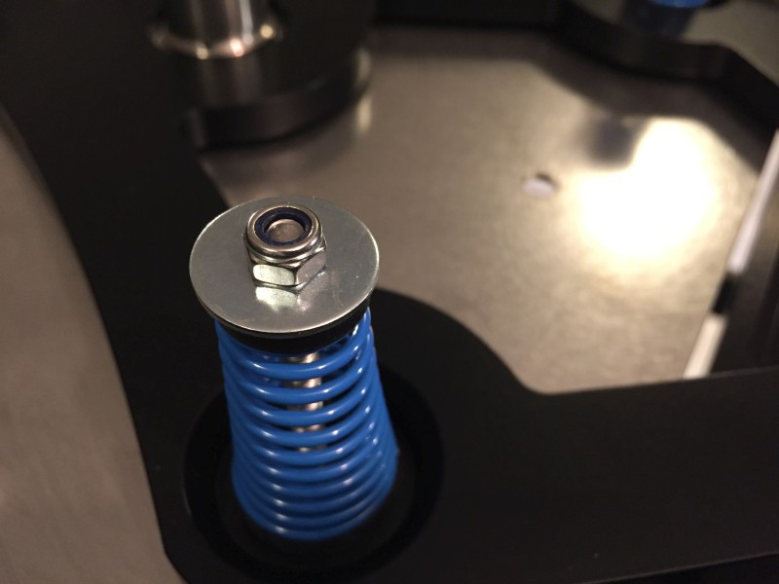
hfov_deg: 61.7
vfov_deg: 48.2
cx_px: 390
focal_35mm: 29
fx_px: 653
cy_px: 292
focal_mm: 4.15
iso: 250
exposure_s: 1/33
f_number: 2.2
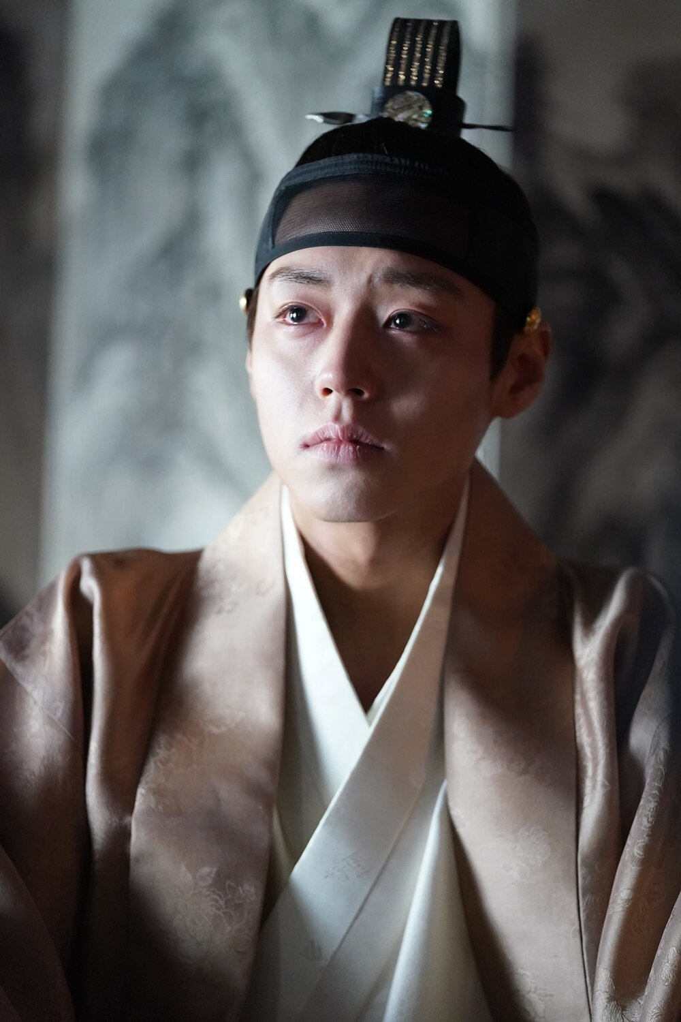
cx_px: 340
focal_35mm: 150
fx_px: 4256
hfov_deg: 9.1
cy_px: 511
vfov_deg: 13.7
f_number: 2.8
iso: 8000
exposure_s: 1/125
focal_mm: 150
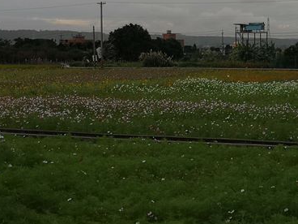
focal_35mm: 113
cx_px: 211
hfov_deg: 17.3
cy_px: 5
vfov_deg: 13.0
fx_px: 973
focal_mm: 3.95
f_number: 1.8
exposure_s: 1/182
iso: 50
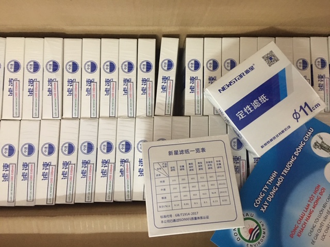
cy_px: 124
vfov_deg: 48.2
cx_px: 165
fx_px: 276
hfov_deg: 61.7
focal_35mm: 29
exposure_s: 1/8
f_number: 2.2
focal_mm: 4.15
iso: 160
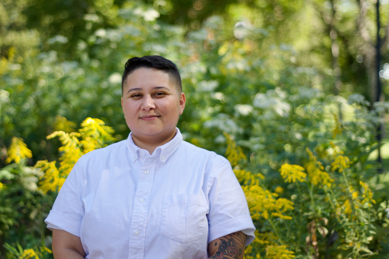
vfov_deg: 20.6
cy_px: 107
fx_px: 713
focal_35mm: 66
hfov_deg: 30.4
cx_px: 154
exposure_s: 1/800
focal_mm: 50
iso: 100
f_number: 1.8
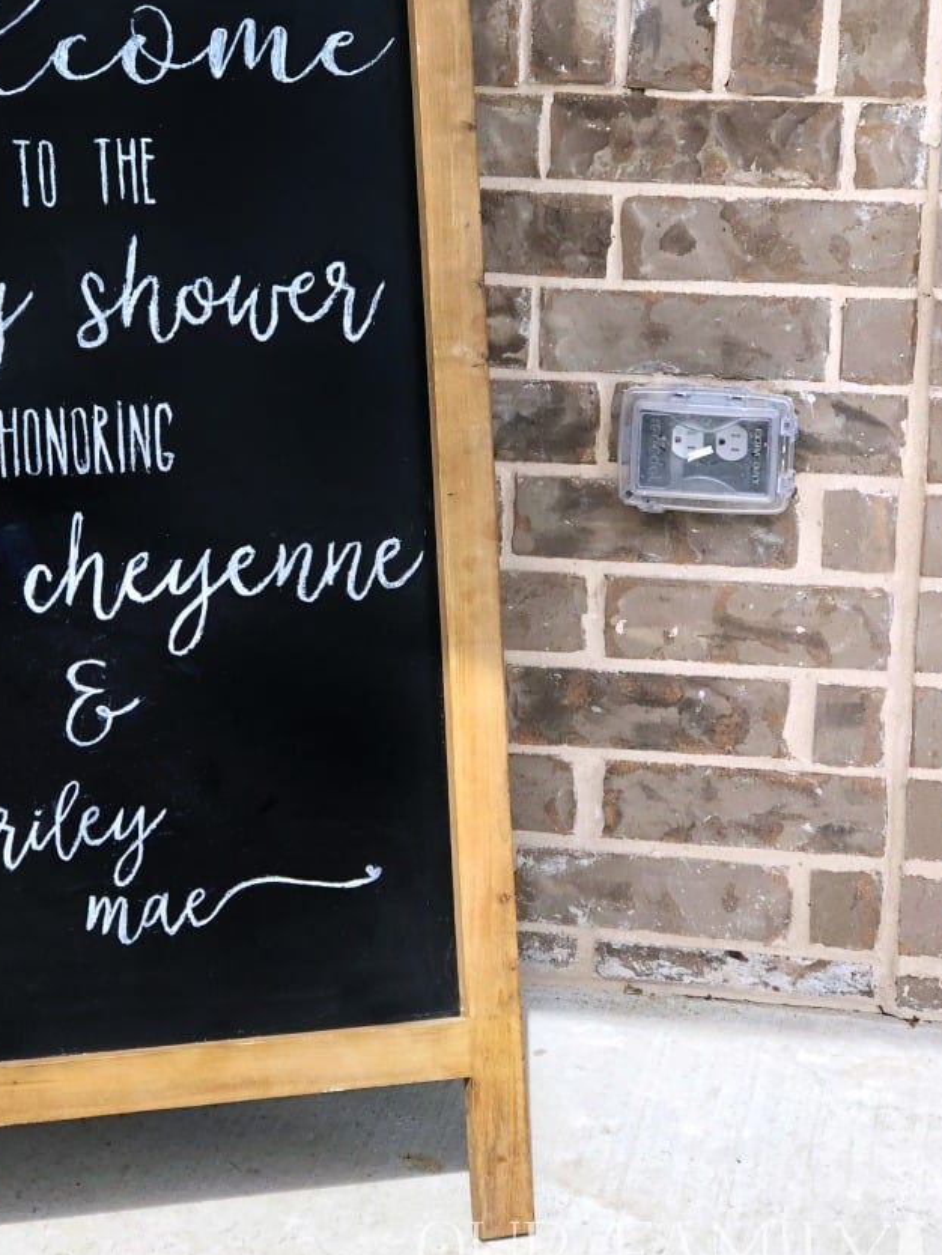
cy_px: 479
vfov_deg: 23.8
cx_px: 293
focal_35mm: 82
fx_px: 2974
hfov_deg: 17.9
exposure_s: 1/186
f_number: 2.8
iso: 20
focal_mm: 6.6
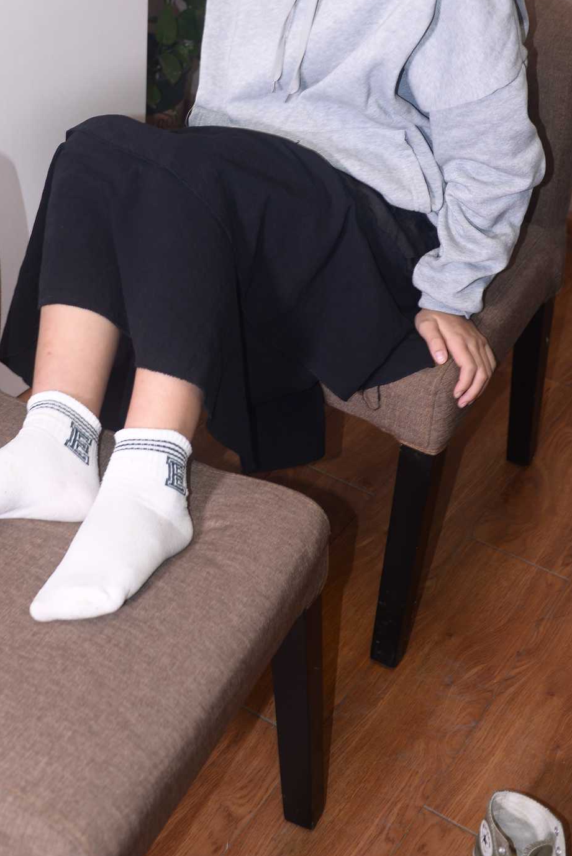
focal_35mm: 57
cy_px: 181
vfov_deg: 34.1
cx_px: 186
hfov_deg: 23.7
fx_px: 1357
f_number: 5.6
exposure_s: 1/50
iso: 500
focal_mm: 35
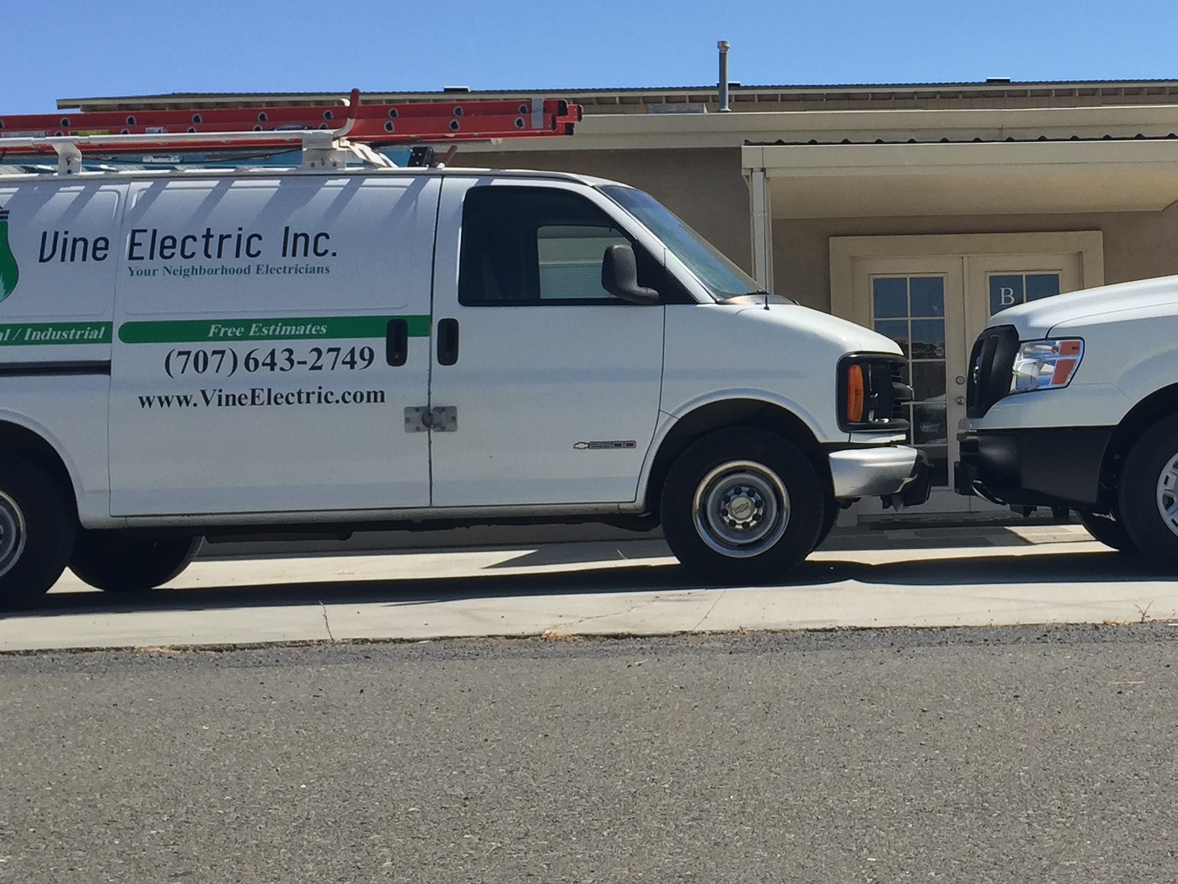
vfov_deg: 23.9
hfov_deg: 30.8
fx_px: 2076
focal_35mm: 61
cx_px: 971
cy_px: 257
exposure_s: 1/2198
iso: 32
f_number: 2.2
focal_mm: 4.15
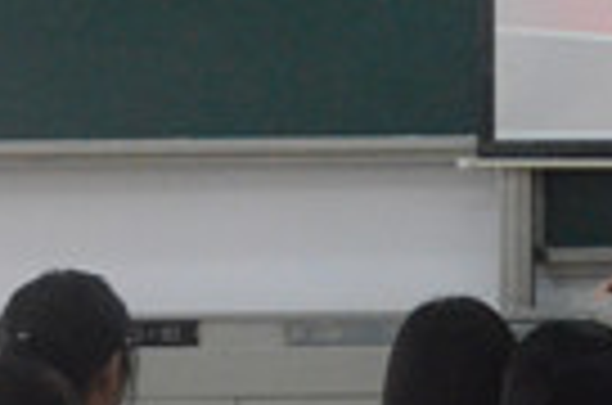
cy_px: -2
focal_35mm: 214
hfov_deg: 9.6
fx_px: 3630
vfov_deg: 6.4
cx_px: 626
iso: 6400
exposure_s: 1/500
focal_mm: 38
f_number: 6.3
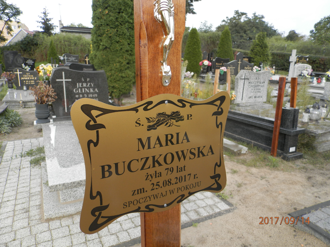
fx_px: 238
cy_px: 124
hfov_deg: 69.4
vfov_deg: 54.9
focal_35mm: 25
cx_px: 165
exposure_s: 1/160
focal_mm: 4.5
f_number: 3.1
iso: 80
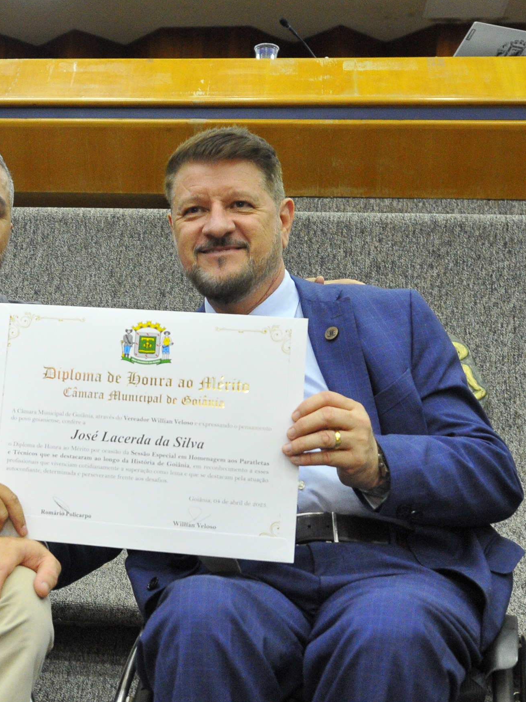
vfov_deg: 30.2
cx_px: 54
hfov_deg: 22.4
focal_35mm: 64
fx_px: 1297
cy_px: 318
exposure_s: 1/125
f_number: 2.8
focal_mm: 24
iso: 1600
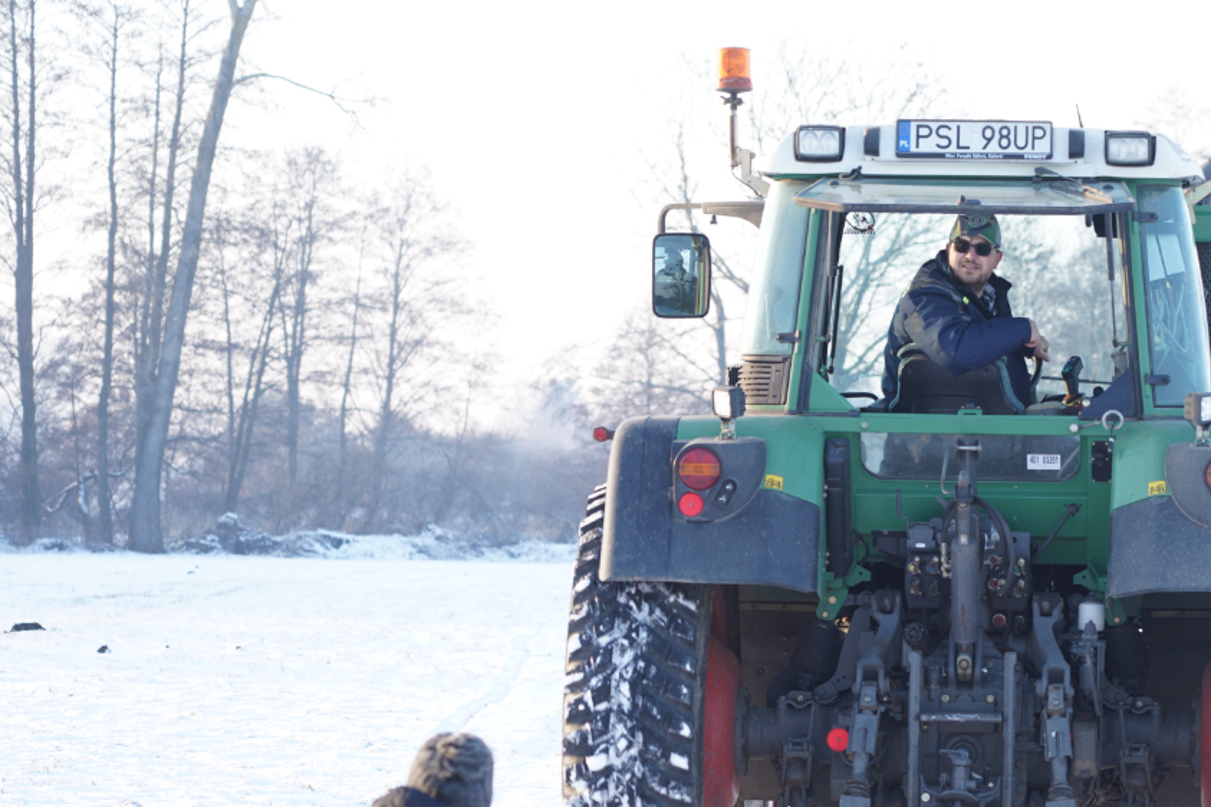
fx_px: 5449
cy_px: 475
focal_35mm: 162
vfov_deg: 8.5
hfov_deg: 12.6
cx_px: 931
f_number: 4.5
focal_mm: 105
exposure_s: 1/100
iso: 160
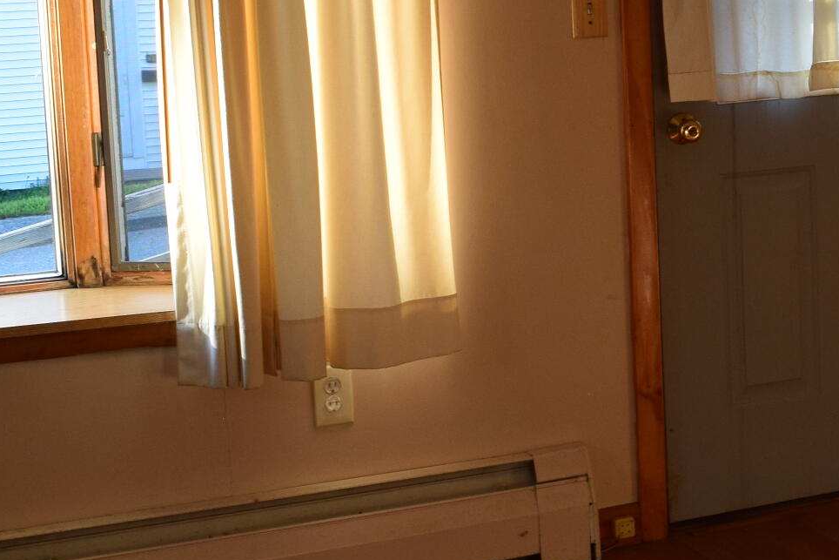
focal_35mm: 84
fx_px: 1958
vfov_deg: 16.2
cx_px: 981
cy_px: 201
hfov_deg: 22.5
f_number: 9
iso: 400
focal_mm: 18
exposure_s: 1/100
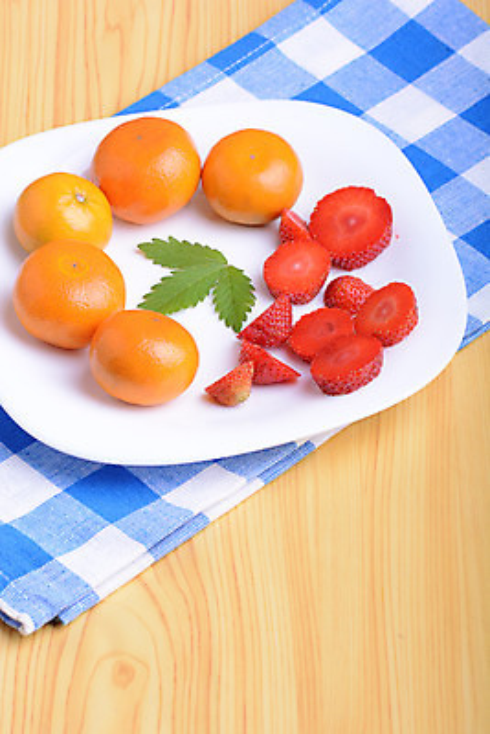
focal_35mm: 158
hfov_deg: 8.7
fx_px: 3213
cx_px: 245
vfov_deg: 13.0
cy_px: 367
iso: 100
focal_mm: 105
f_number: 14
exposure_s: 1/160
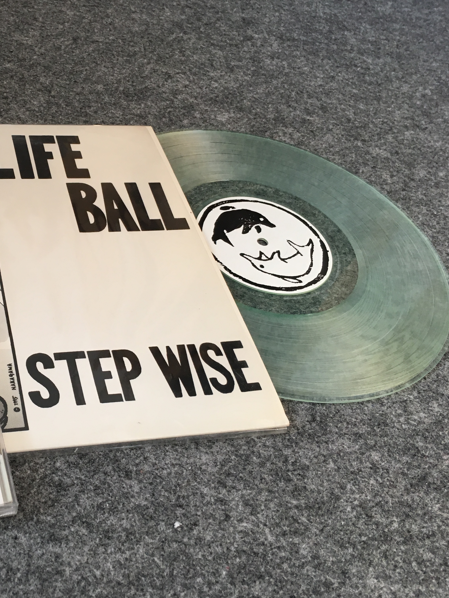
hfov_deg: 34.8
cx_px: 50
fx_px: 674
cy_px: 298
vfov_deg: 47.9
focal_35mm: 39
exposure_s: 1/30
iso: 32
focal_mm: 4.15
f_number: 2.2
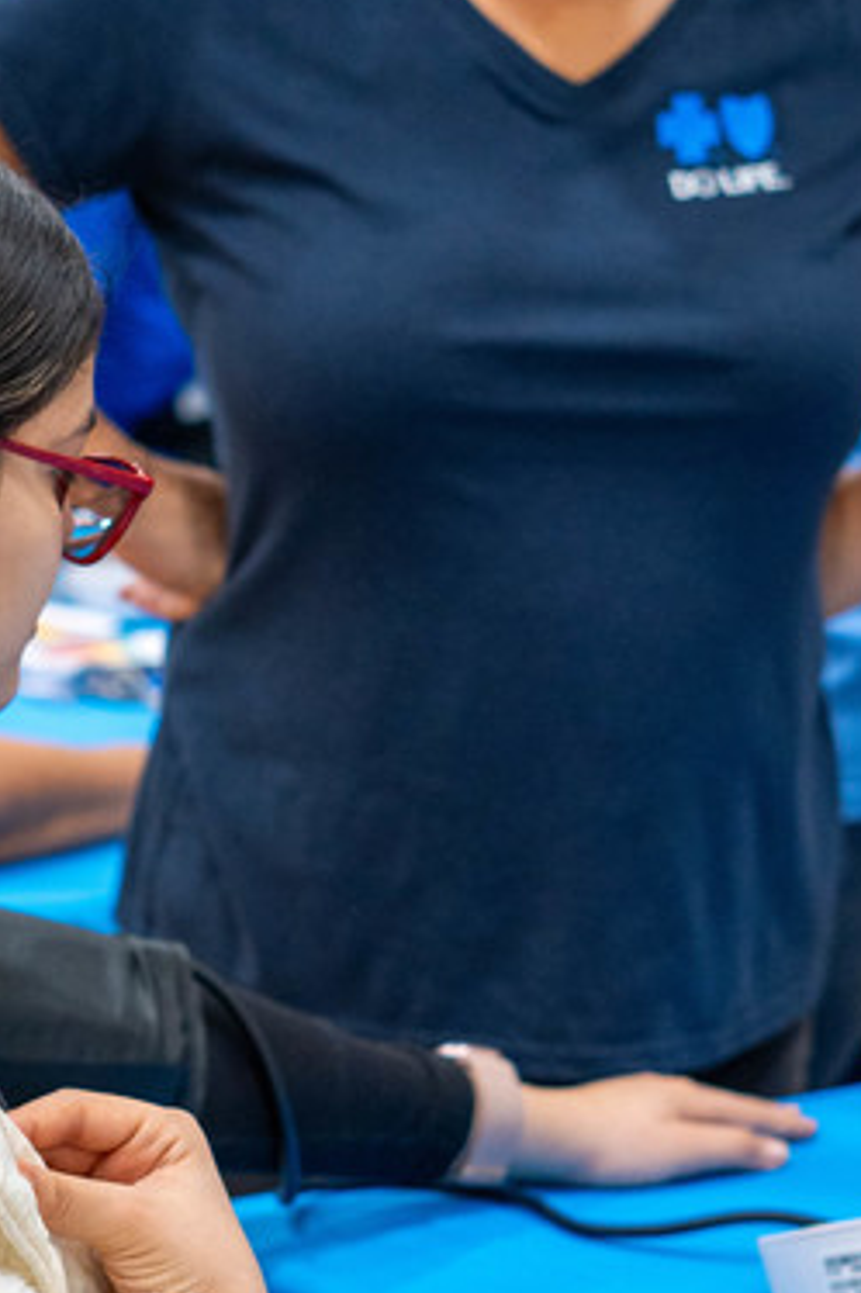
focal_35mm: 137
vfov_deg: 15.0
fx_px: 4919
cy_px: 723
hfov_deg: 10.0
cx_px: 154
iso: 1600
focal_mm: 50
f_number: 3.2
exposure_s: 1/160
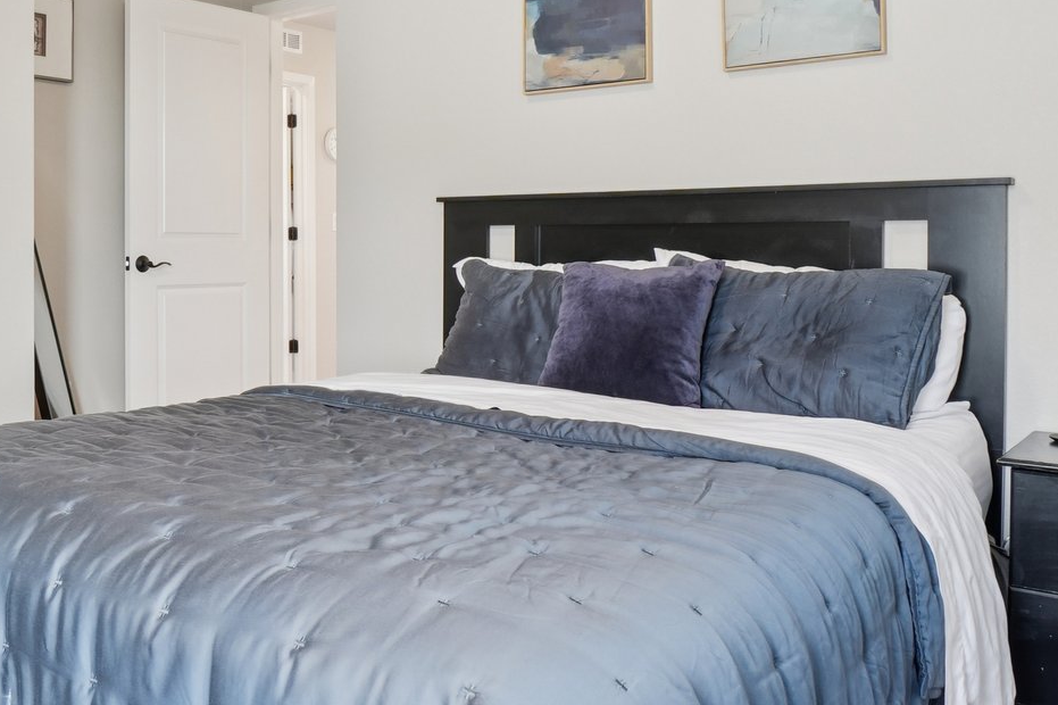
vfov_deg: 39.7
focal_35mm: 33
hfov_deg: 56.0
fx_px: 969
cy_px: 262
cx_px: 348
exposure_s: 1/15
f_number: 8
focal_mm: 10
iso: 400
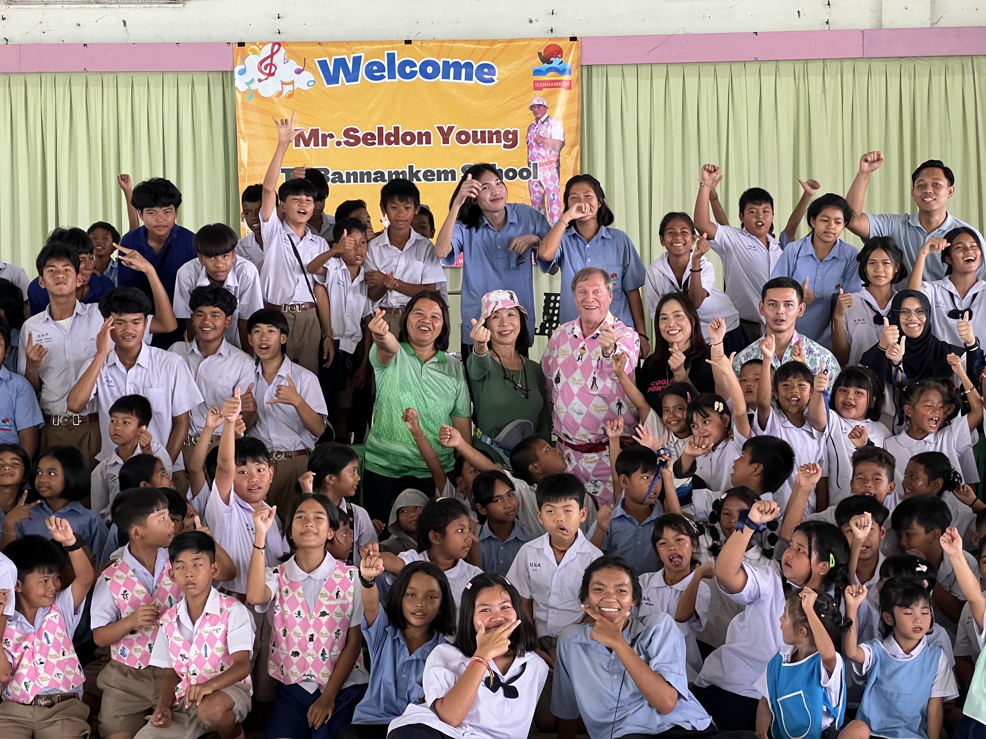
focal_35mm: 77
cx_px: 493
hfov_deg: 25.3
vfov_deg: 19.1
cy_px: 370
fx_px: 2193
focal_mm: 9
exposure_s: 1/100
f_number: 2.8
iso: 250
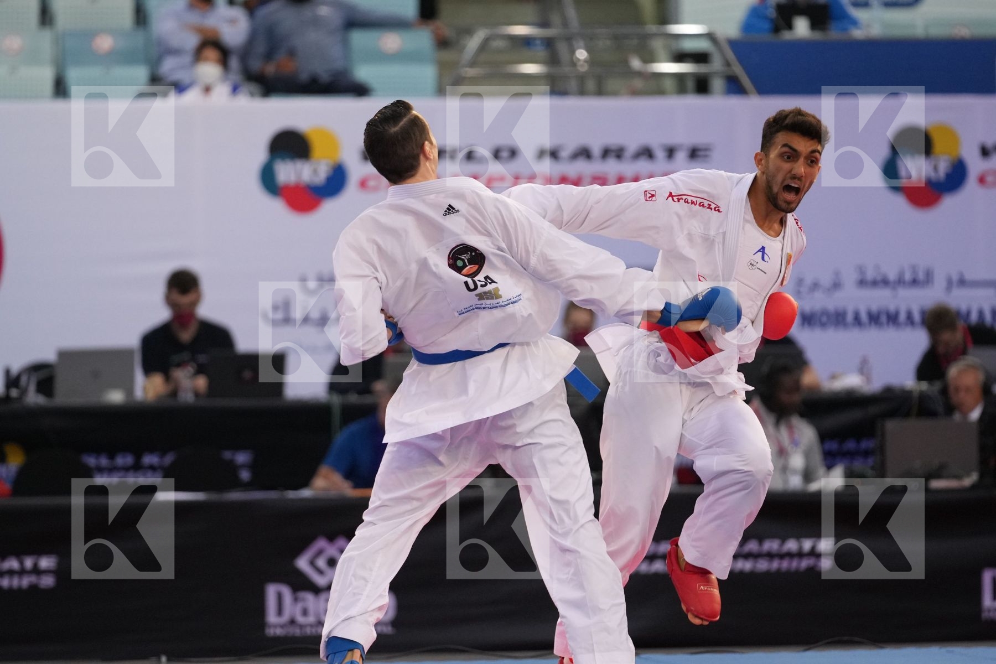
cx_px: 498
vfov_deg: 4.7
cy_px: 332
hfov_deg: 7.1
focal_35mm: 291
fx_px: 8050
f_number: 2.8
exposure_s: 1/1000
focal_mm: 194
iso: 2500
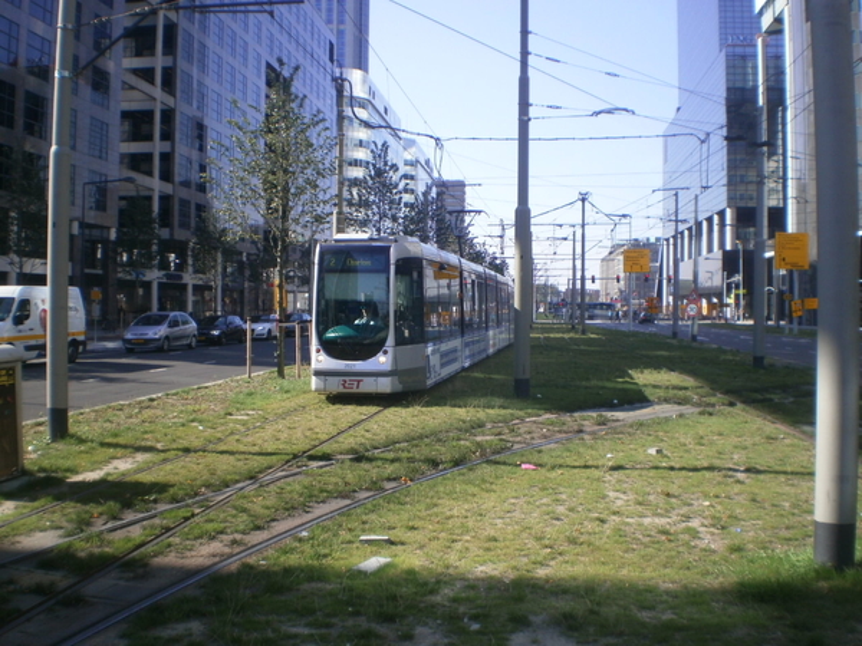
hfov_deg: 51.4
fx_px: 896
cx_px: 431
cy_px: 323
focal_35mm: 36
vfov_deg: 39.7
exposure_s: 1/400
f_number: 4.6
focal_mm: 6.3
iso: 100
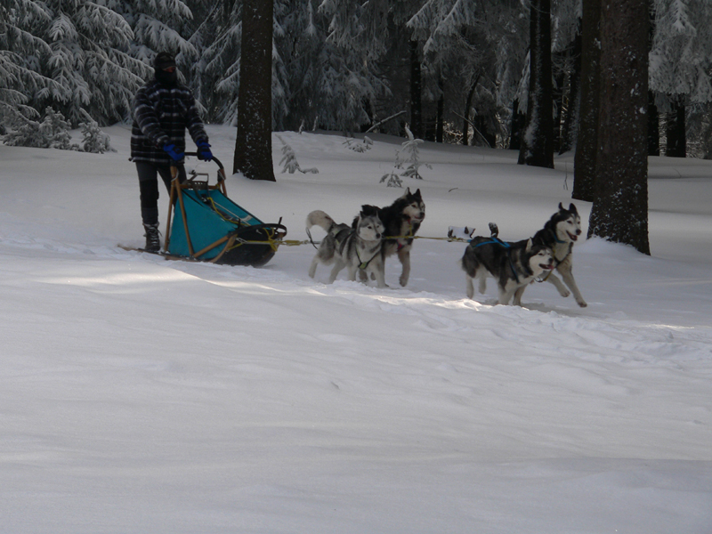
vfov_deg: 8.7
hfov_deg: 11.6
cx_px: 356
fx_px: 3497
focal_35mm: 170
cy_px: 267
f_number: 4
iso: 80
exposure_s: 1/320
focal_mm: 28.3
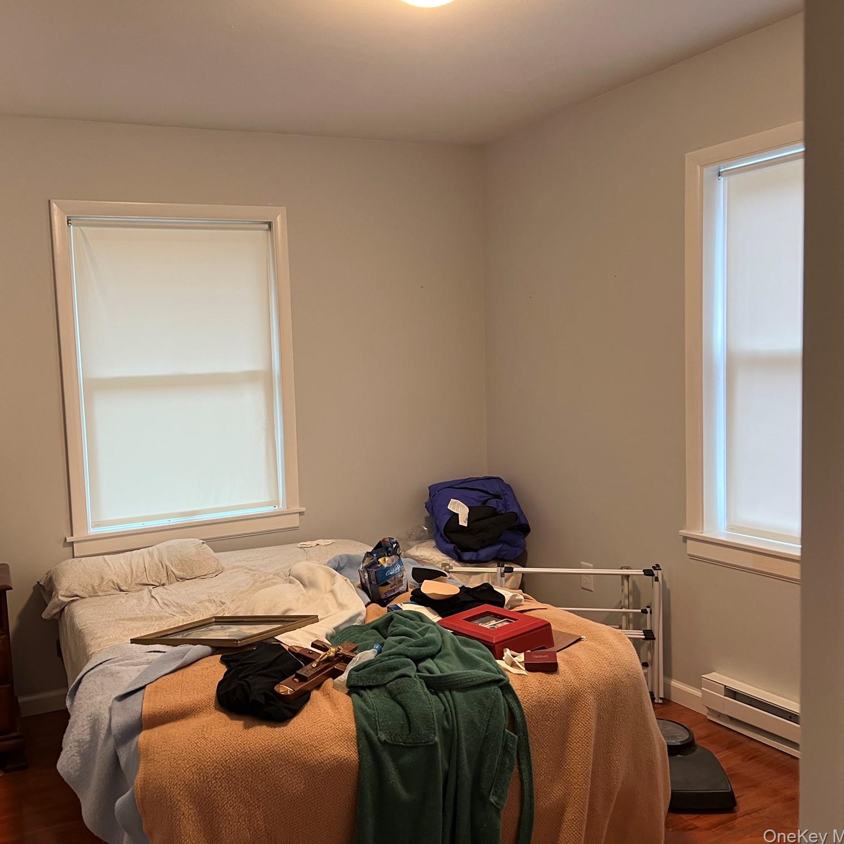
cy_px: 423
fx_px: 855
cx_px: 307
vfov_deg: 52.5
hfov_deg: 51.9
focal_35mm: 31
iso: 80
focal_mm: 5.7
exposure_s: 1/60
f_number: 1.5
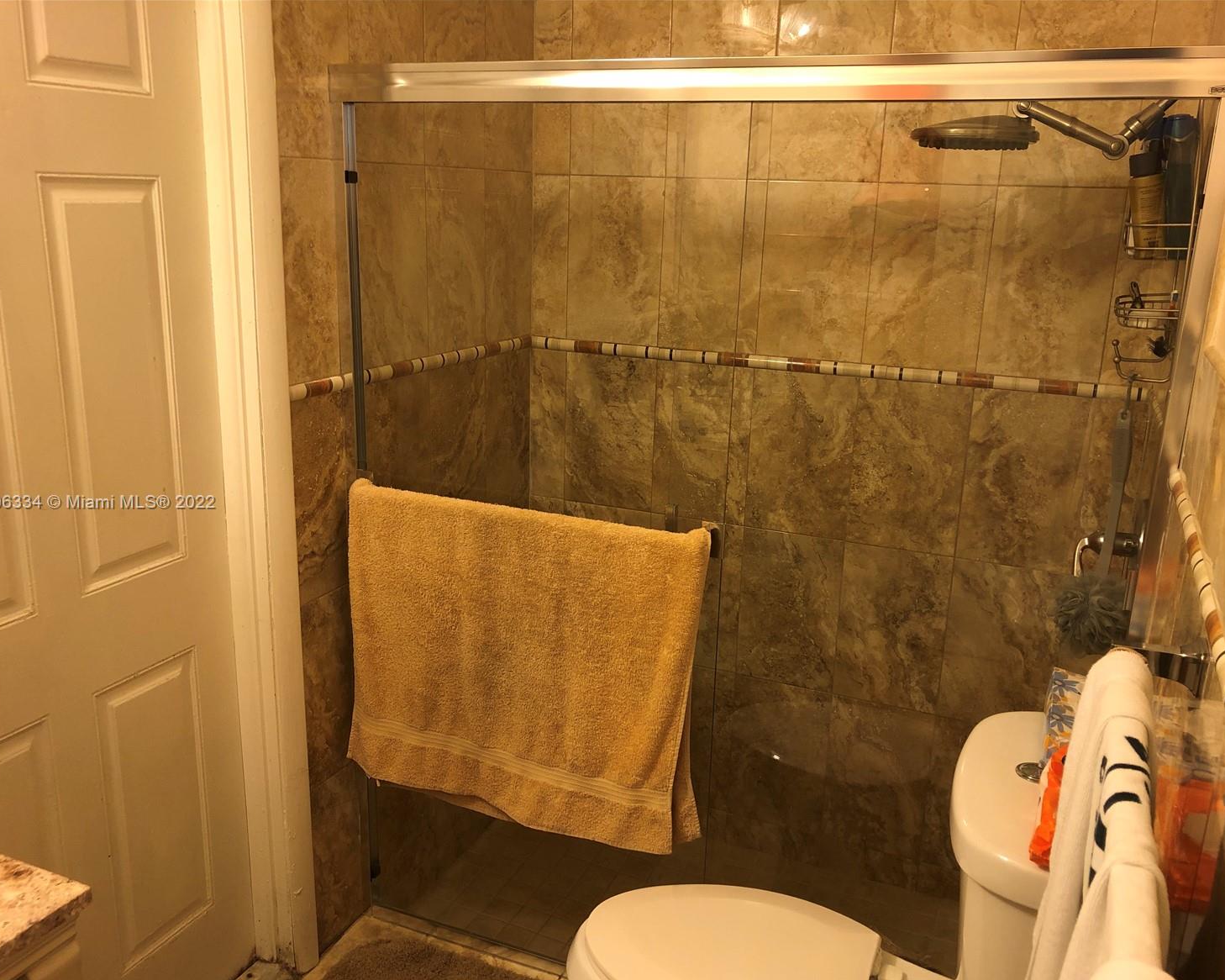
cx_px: 618
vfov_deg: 48.5
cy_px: 503
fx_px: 1088
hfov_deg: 58.8
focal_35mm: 30
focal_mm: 3.99
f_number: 1.8
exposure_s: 1/15
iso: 40
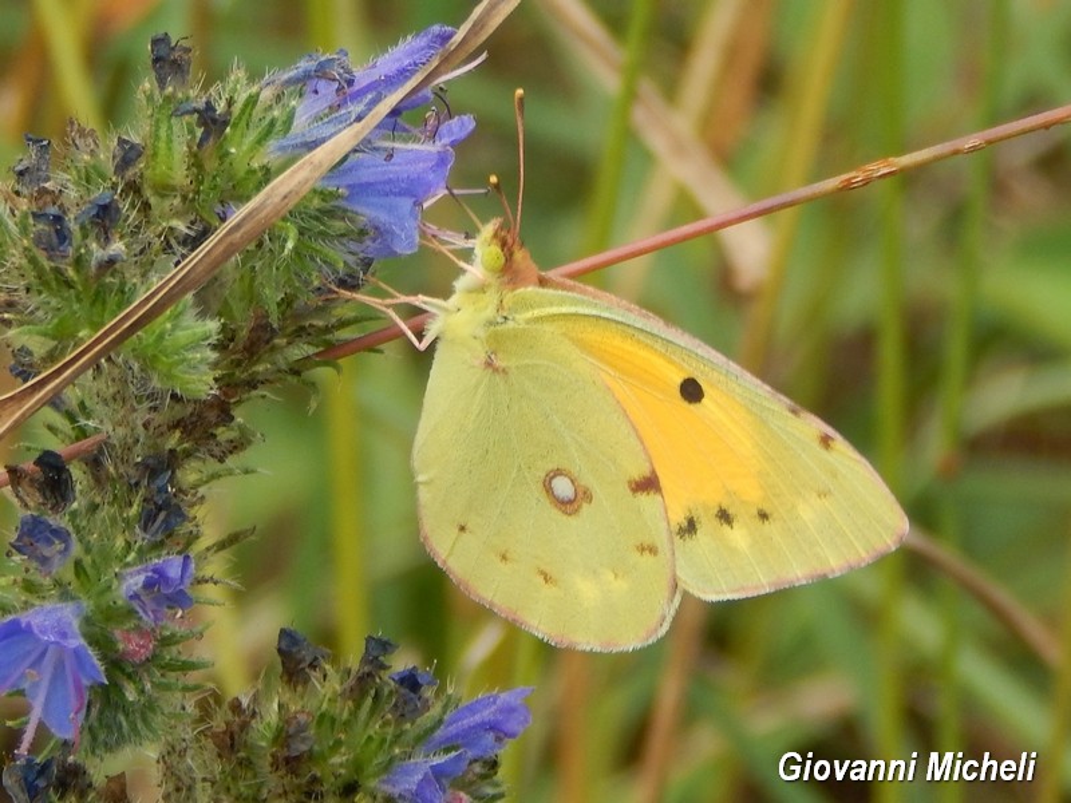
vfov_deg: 8.1
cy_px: 402
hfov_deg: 10.7
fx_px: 5693
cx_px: 536
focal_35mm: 184
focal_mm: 32.8
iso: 125
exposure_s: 1/200
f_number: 5.3
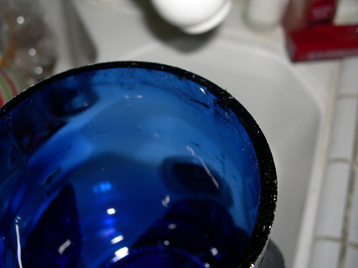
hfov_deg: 49.0
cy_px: 134
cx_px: 179
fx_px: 393
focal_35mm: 38
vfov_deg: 37.7
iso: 100
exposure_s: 1/60
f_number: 7.6
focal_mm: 8
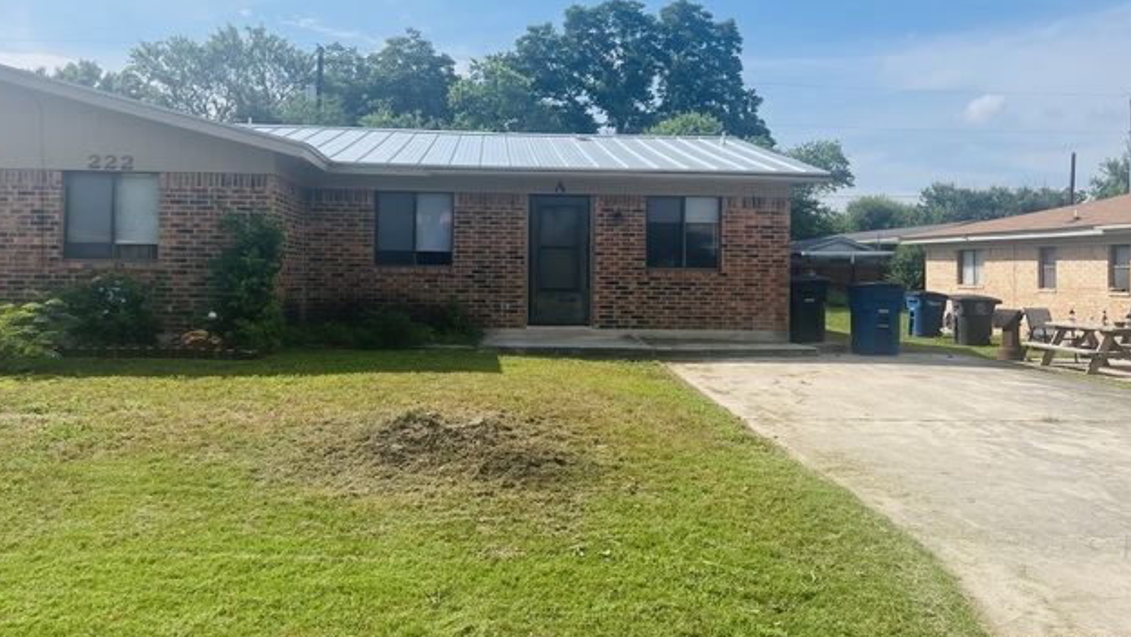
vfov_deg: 40.0
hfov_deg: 66.0
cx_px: 556
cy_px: 244
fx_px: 870
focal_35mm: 29
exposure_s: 1/3876
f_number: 1.6
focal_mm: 5.1
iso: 50
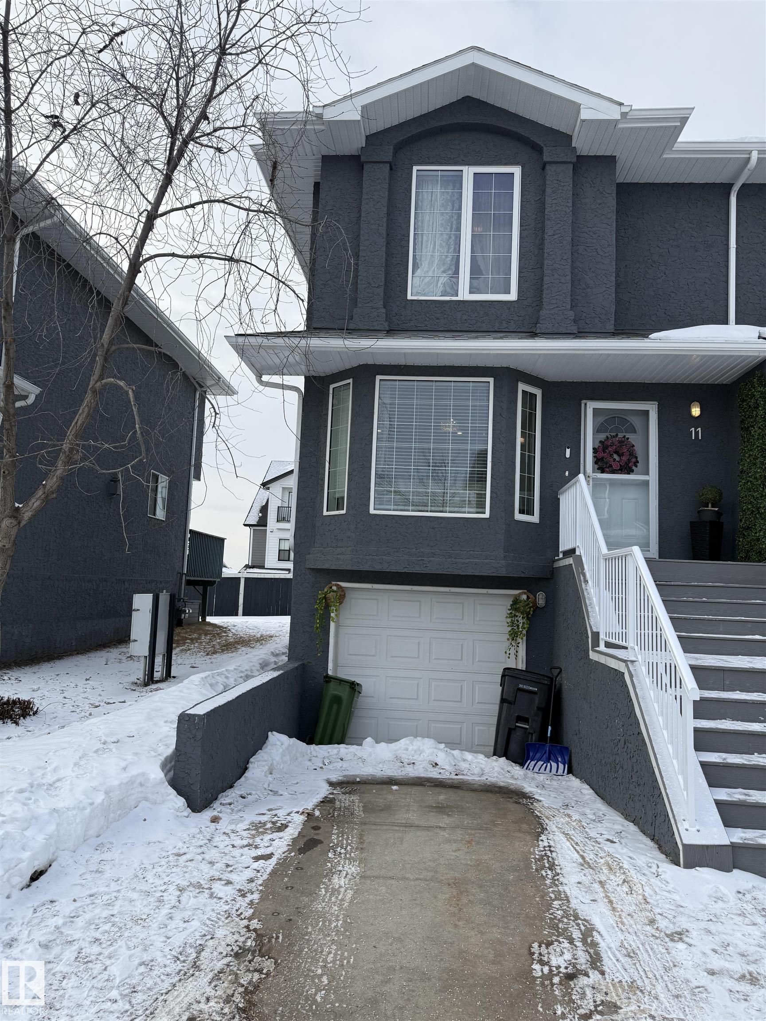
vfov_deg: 71.6
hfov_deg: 56.8
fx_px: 708
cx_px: 383
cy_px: 510
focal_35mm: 24
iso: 80
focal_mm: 6.76
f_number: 1.78
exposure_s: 1/2169
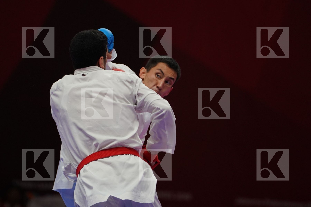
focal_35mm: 366
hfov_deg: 5.6
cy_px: 104
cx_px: 156
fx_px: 3162
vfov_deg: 3.8
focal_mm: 244
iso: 1600
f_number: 4
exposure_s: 1/1000
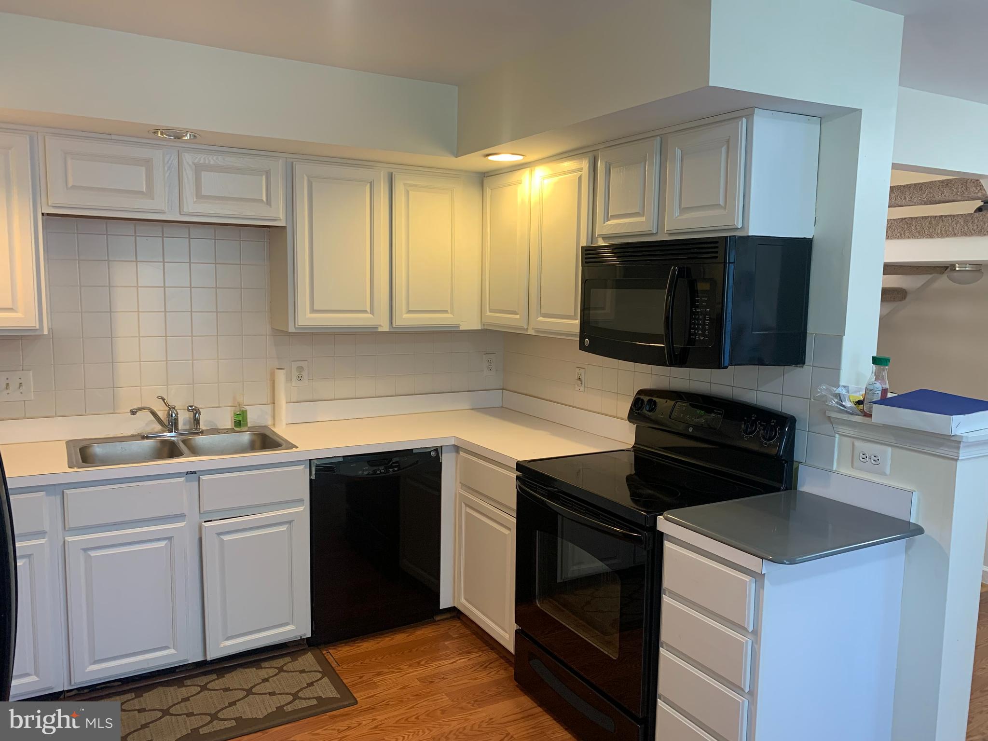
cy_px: 370
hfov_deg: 67.3
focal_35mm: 26
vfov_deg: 53.1
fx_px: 742
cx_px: 494
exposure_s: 1/60
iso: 125
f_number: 1.8
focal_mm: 4.25
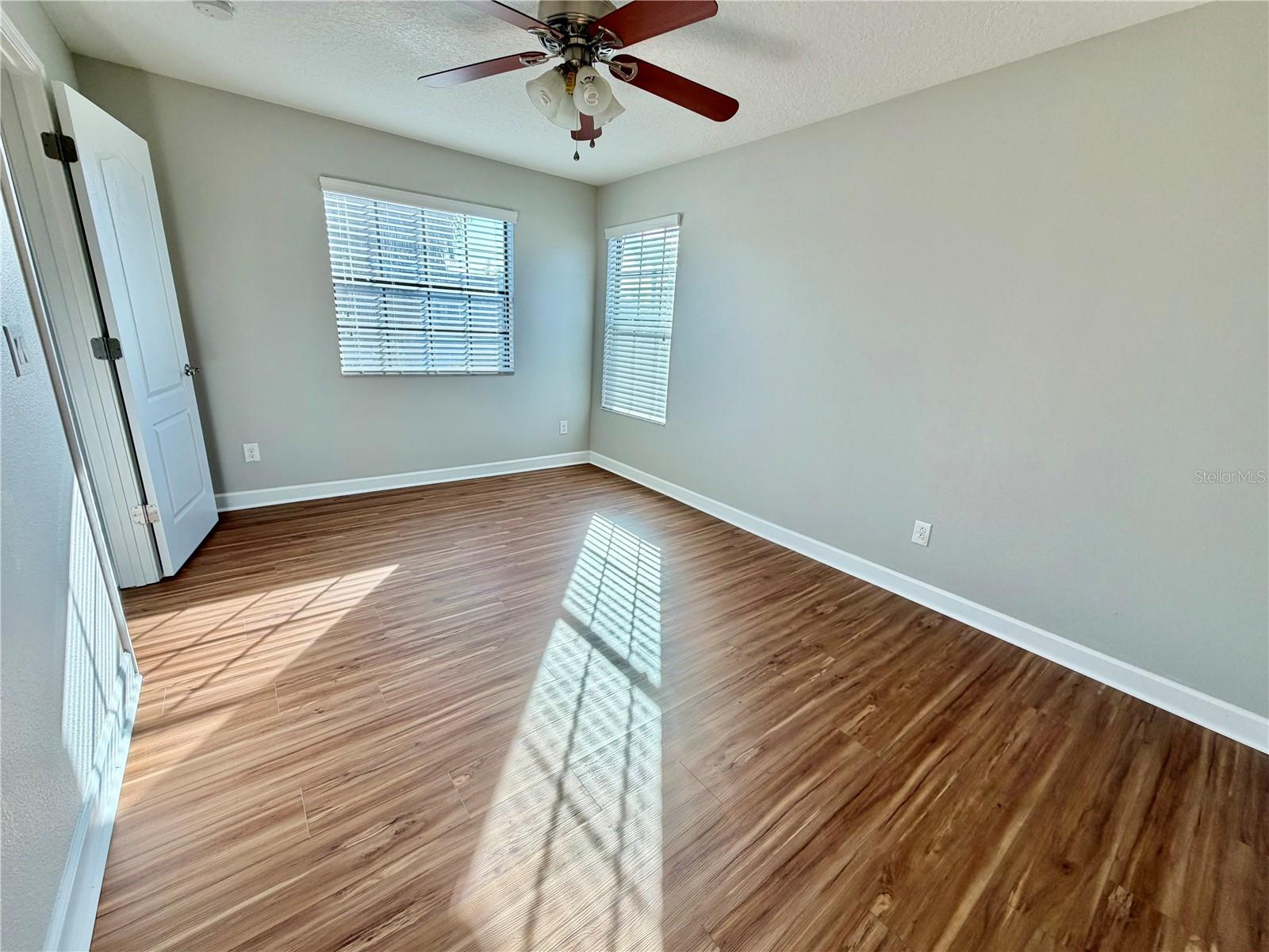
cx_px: 634
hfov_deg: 102.1
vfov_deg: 85.7
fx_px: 513
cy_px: 476
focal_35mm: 14
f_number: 2.2
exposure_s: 1/121
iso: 100
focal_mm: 2.22
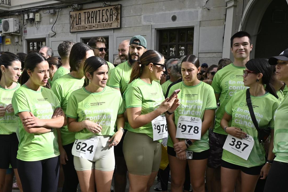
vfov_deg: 29.5
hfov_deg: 43.4
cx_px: 120
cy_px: 136
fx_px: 361
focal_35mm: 45
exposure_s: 1/1600
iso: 250
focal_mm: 20.5
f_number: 5
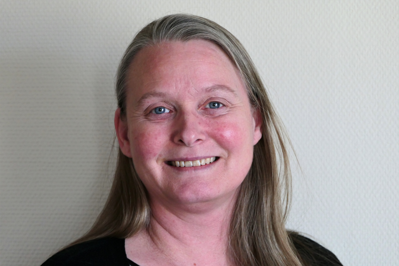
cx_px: 200
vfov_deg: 6.4
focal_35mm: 213
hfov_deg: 9.7
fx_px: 2361
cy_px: 133
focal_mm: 77.7
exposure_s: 1/100
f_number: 4.4
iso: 1000
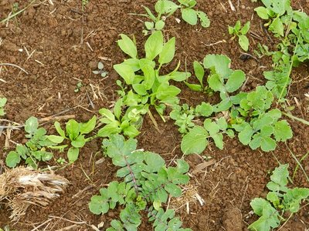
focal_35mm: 130
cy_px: 116
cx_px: 154
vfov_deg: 11.4
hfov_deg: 15.2
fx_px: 1160
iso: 160
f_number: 5
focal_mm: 23.1
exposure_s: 1/80
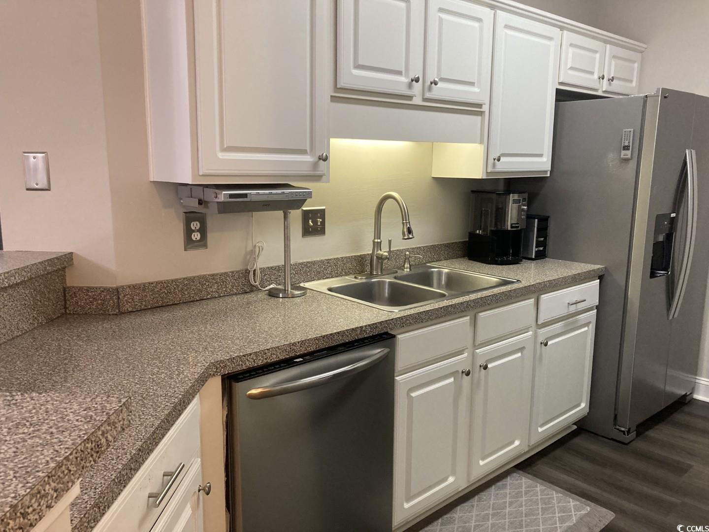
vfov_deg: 49.7
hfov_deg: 63.4
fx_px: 573
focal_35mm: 28
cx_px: 354
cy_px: 266
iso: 200
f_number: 1.8
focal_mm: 3.99
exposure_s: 1/60
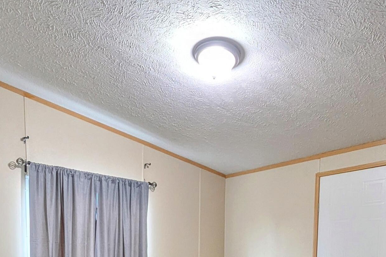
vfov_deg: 33.3
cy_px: 301
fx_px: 354
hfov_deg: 57.0
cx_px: 162
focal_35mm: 33
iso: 123
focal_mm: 1.95
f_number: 2.2
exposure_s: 1/24
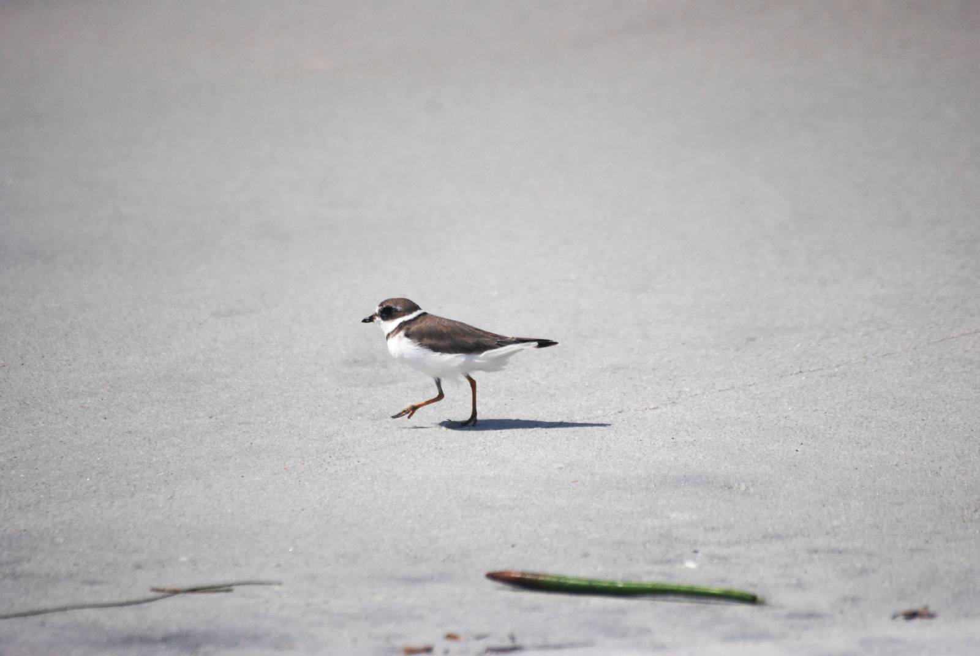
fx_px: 12264
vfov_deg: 3.1
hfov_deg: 4.6
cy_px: 328
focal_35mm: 450
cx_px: 490
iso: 400
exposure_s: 1/2500
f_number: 5.6
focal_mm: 300
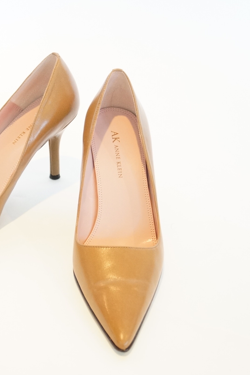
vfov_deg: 31.4
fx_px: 667
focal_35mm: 64
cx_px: 46
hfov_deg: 21.0
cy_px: 186
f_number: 4.5
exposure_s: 1/60
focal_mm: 28
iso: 2000
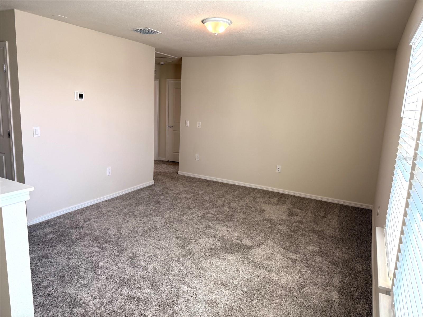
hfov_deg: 71.6
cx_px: 212
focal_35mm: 24
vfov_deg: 56.8
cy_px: 158
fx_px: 293
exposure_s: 1/241
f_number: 1.78
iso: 100
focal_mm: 6.76
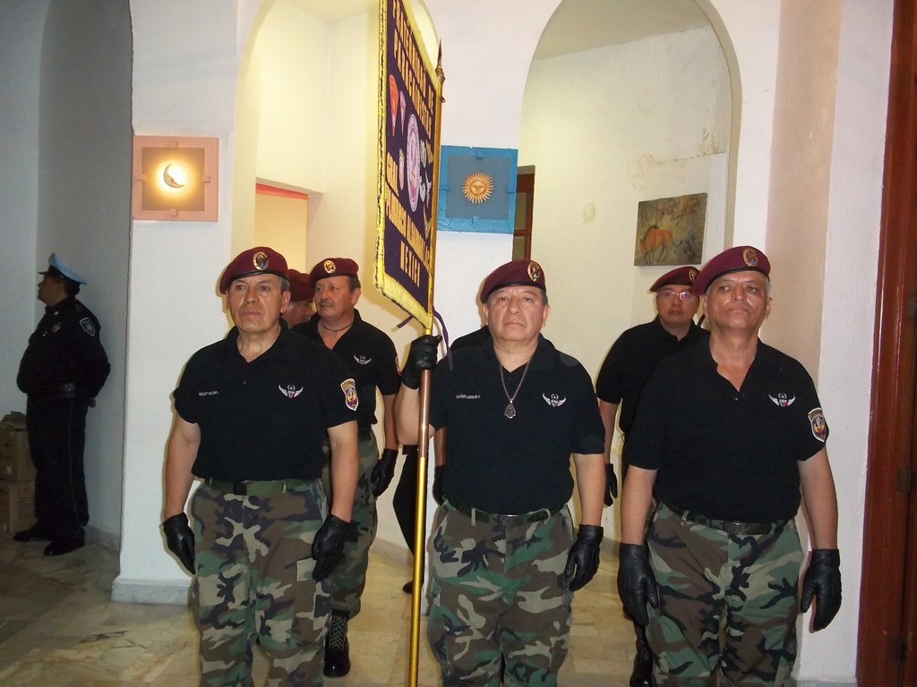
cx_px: 458
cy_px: 344
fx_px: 954
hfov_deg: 51.4
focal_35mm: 36
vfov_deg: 39.7
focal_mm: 6.5
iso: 400
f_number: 3.1
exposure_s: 1/30
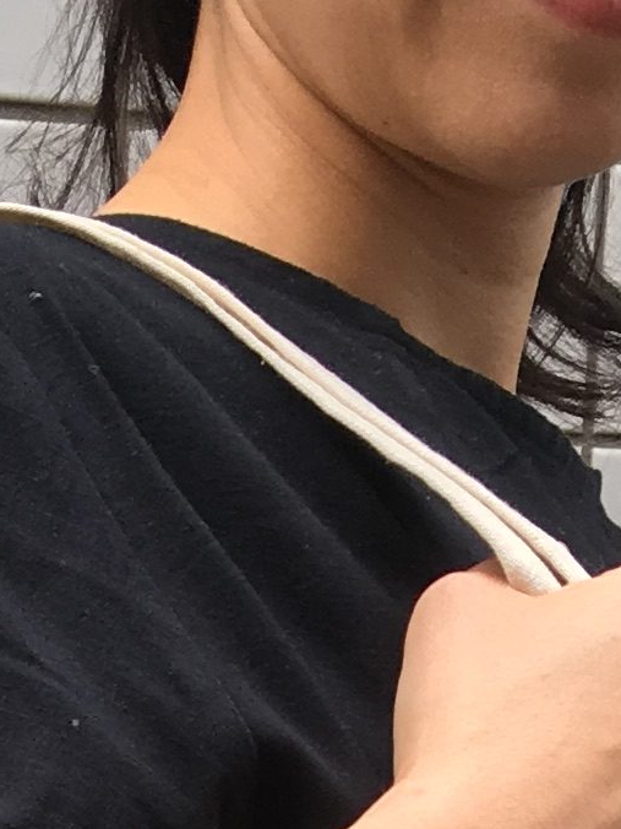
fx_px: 4138
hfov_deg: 8.5
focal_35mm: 173
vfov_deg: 9.7
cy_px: 2168
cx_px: -151
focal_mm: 4.15
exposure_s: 1/134
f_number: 2.2
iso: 25
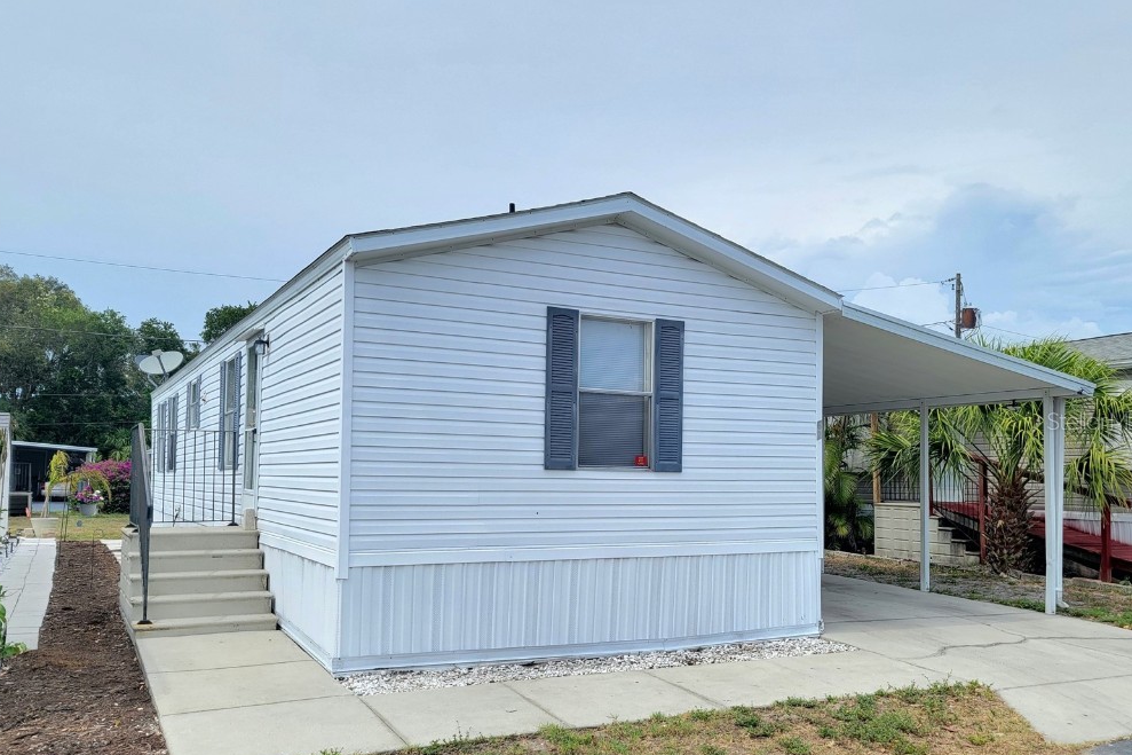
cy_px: 420
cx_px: 569
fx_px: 880
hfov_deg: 65.5
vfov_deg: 46.3
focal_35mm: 28
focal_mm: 5.4
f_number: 1.8
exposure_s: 1/1667
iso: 40
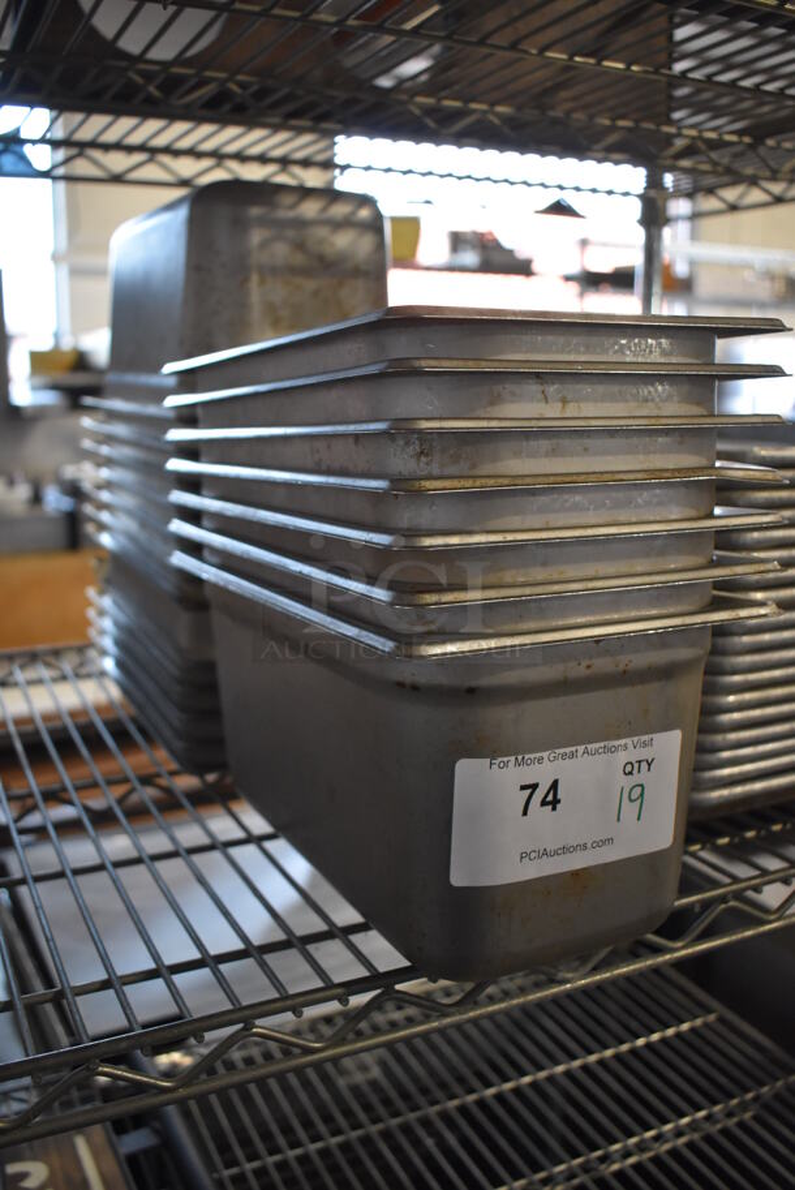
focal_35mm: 33
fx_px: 1091
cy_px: 595
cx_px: 398
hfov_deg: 40.0
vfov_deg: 57.2
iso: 1600
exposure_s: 1/125
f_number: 3.8
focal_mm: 22
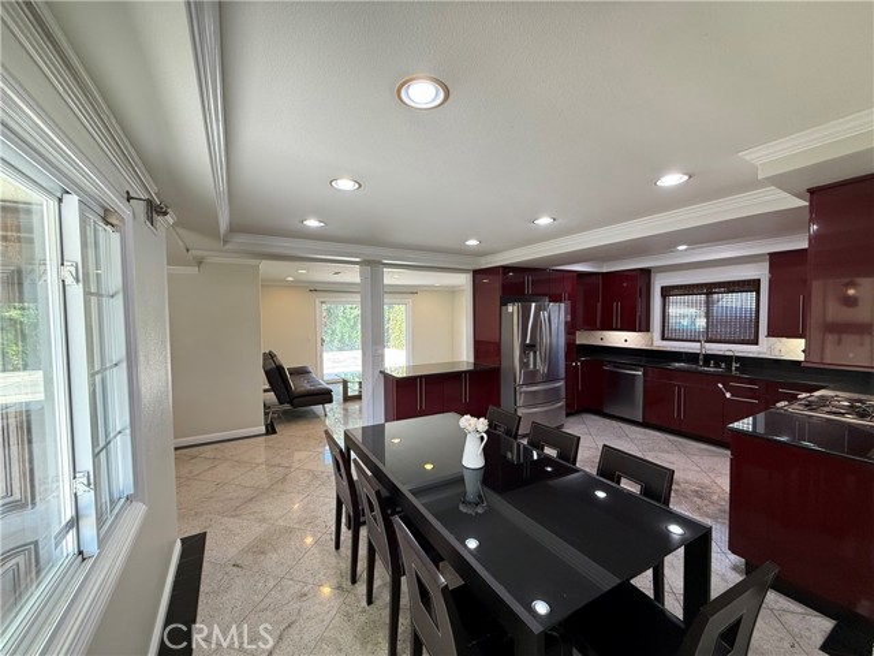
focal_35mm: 14
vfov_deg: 85.7
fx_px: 353
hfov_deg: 102.1
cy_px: 328
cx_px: 437
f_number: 2.2
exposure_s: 1/120
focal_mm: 2.22
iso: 250
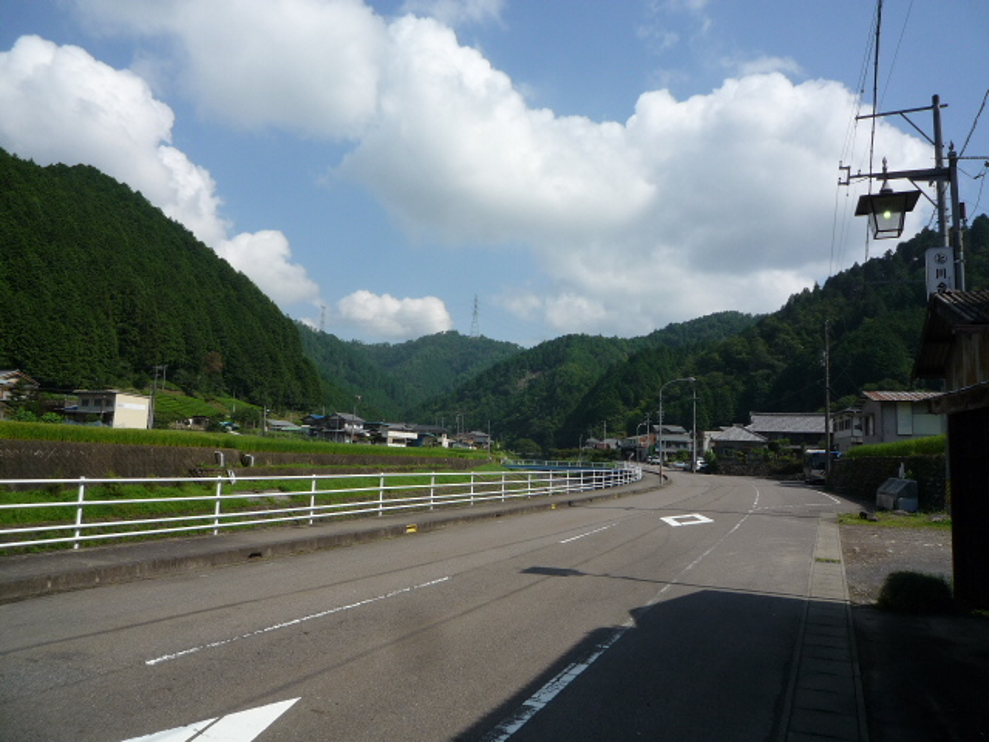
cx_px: 494
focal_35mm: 25
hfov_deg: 69.4
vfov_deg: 54.9
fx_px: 714
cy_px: 371
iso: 100
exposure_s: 1/800
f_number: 4.5
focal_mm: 4.4
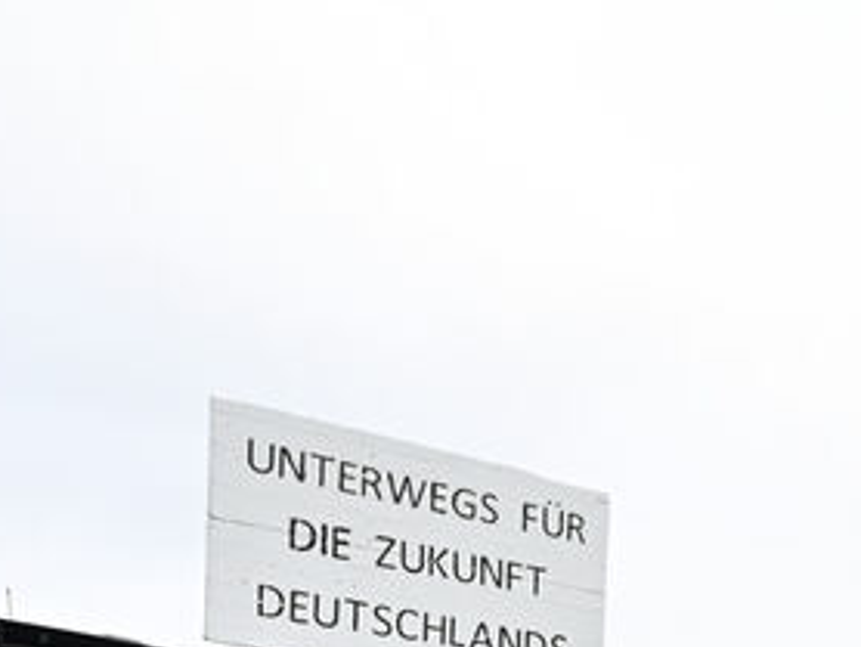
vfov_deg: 21.2
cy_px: 980
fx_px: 1444
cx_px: 997
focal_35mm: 58
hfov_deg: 29.2
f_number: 3.2
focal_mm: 14
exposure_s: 1/1600
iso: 800
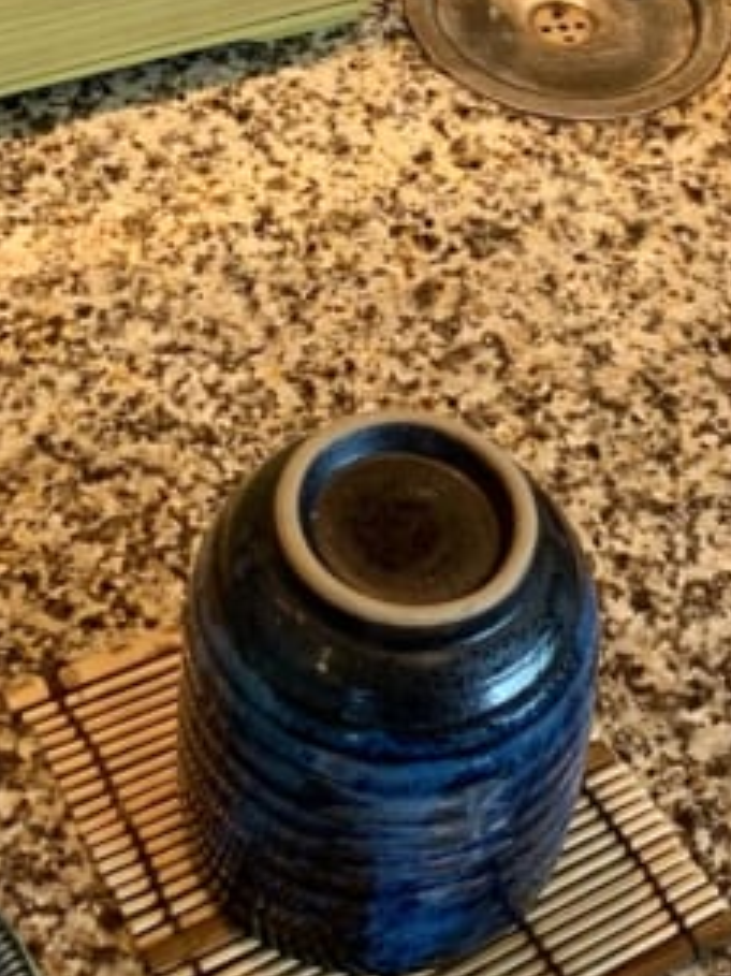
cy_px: -97
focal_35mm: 88
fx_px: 2480
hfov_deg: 16.7
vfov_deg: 21.2
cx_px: 229
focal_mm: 4.25
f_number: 1.8
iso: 100
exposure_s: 1/60
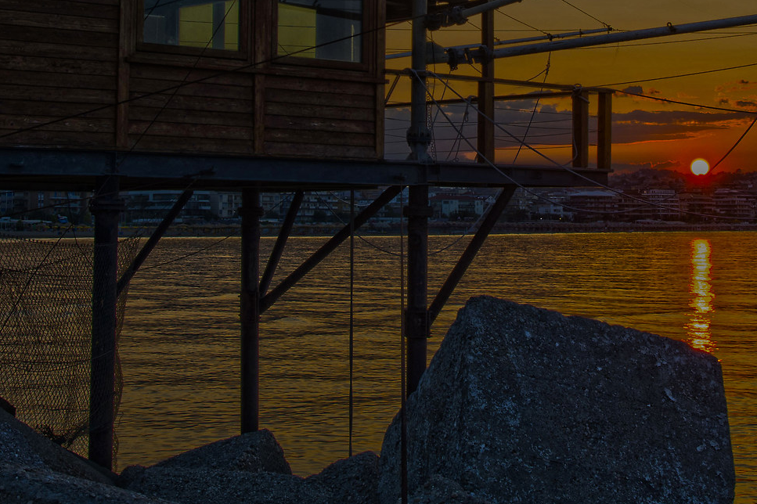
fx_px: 1618
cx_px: 449
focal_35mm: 77
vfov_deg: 17.4
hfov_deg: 26.3
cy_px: 34
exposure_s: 1/50
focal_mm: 31
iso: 100
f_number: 9
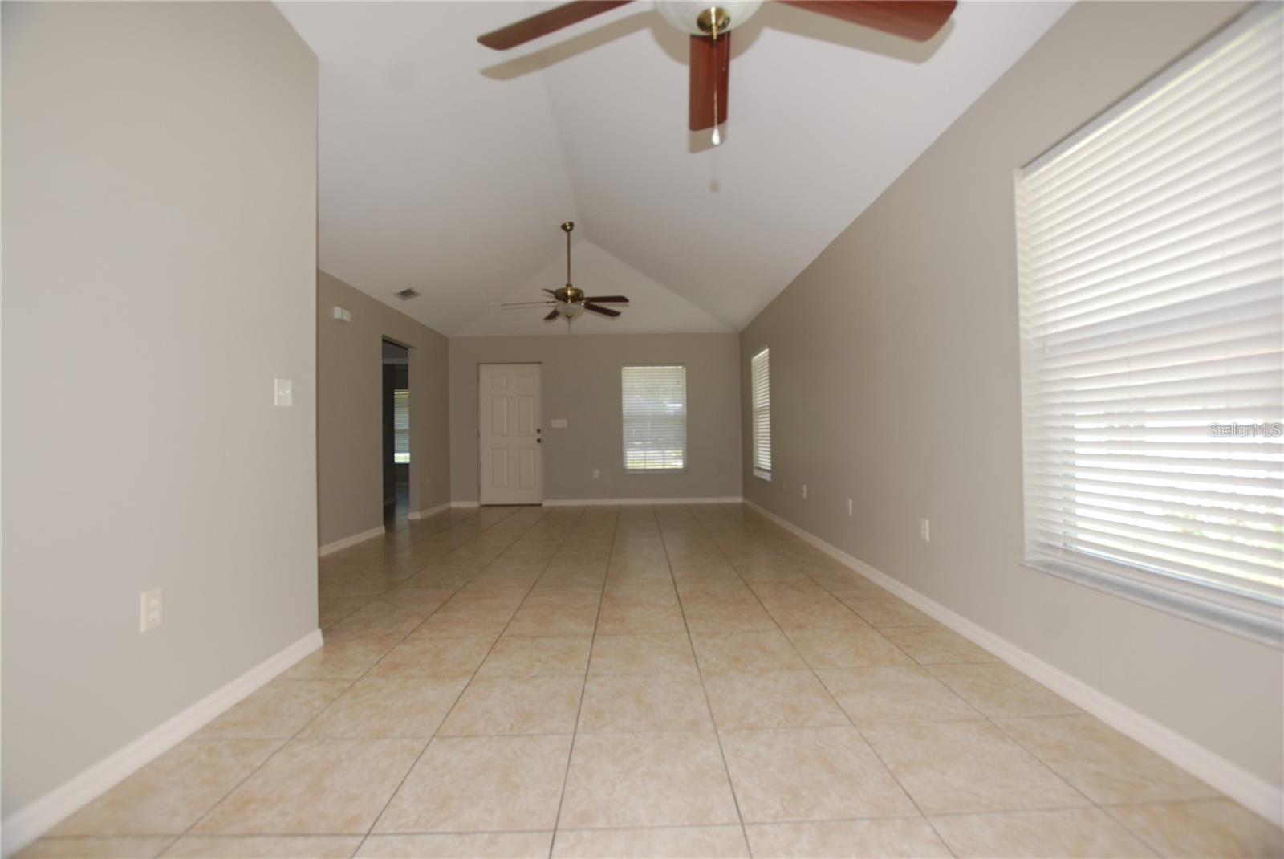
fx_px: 535
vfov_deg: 77.4
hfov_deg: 100.3
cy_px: 430
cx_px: 642
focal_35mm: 15
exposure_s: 1/60
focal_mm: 10
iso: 160
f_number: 4
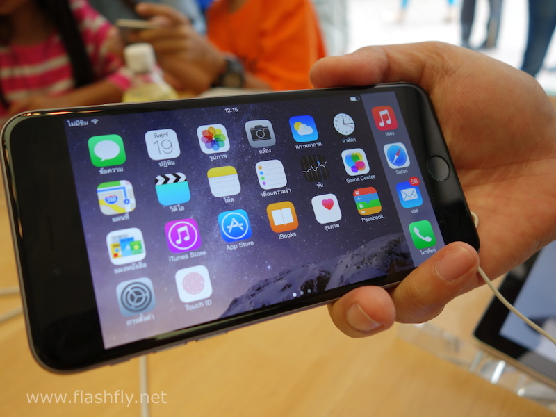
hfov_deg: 63.4
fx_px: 450
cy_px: 208
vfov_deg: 49.7
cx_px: 278
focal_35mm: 28
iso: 160
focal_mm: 10.4
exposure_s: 1/80
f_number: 2.8
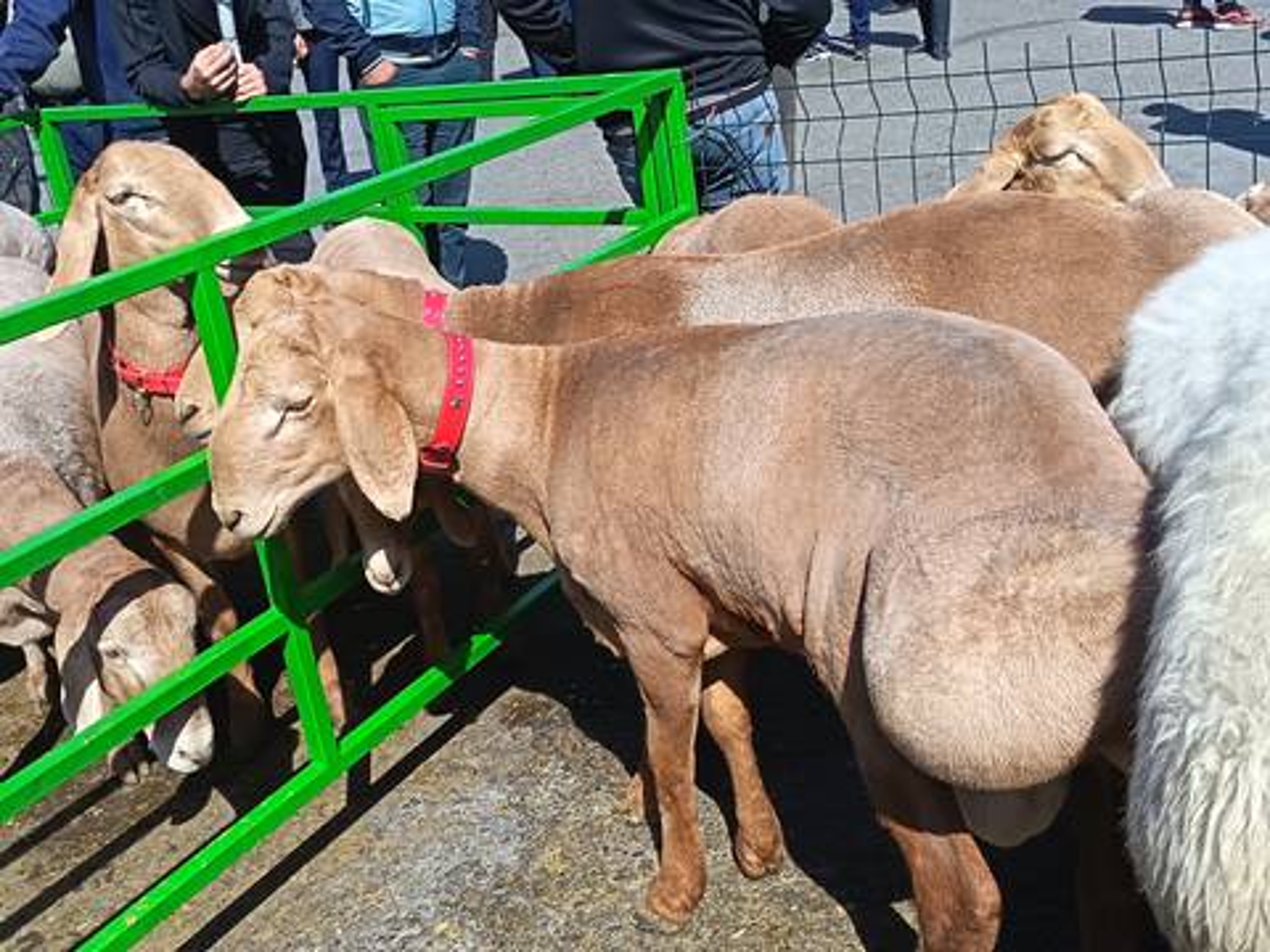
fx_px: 1468
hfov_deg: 46.8
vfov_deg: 36.0
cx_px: 635
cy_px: 476
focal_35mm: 40
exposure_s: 1/600
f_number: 1.75
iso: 112
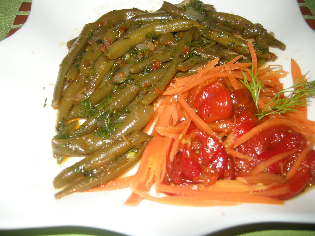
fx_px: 318
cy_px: 118
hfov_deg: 52.6
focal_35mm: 35
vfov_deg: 40.7
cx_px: 158
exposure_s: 1/60
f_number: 2.7
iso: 64
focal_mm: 7.5
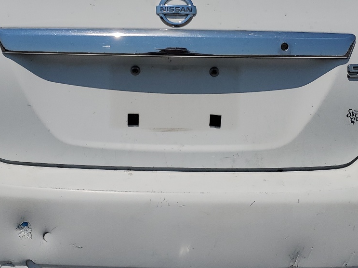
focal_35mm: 56
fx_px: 579
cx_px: 159
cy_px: 111
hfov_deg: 34.3
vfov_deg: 26.1
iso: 50
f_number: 1.5
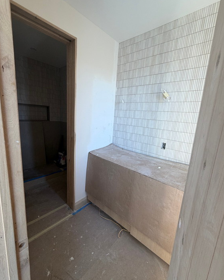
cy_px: 139
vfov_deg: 96.8
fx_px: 124
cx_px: 113
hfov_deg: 84.0
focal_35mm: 15
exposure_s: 1/121
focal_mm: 2.22
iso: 100
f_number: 2.2
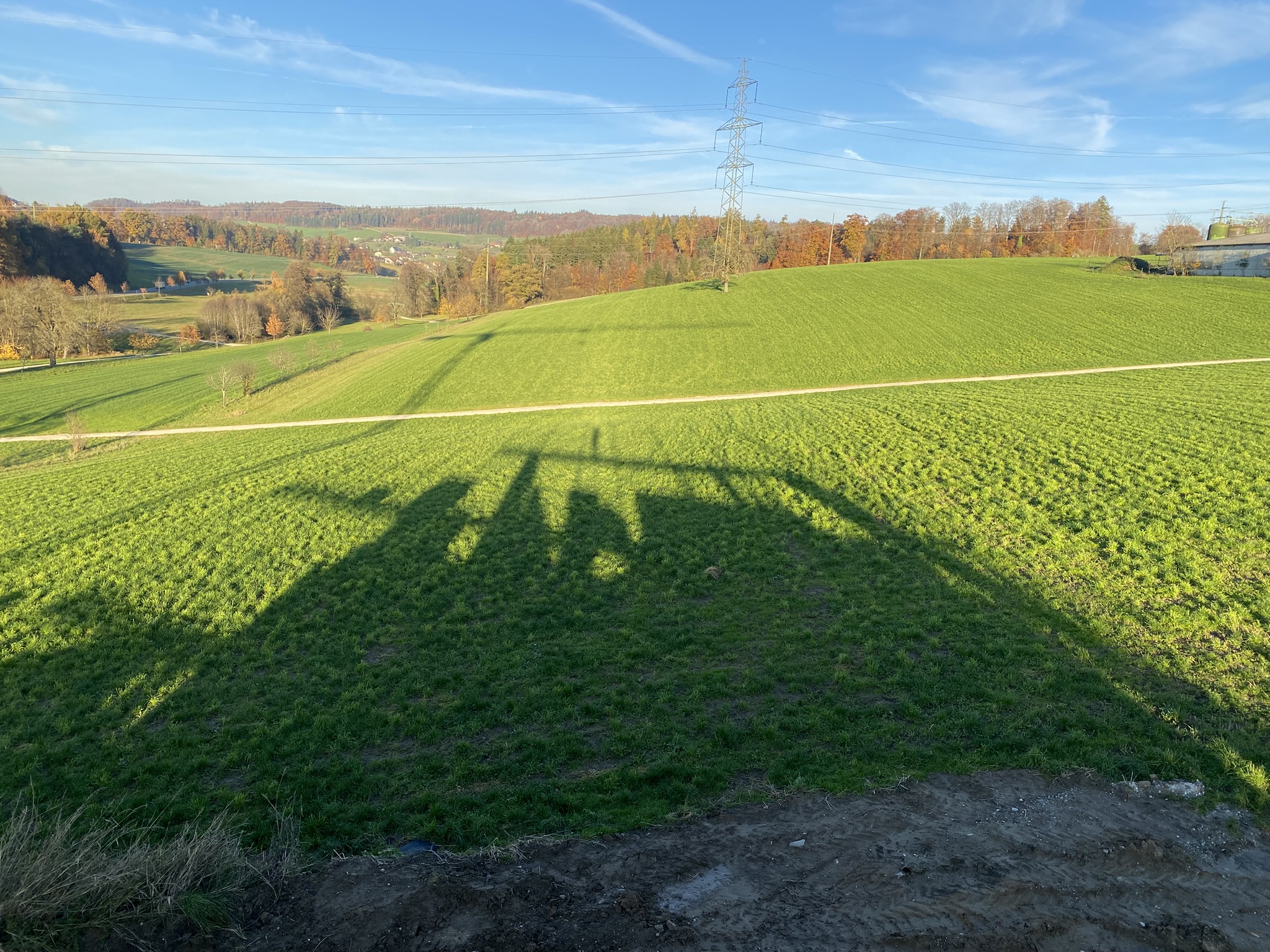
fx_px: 954
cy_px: 476
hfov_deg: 67.3
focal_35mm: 26
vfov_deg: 53.1
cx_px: 635
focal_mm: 4.25
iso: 32
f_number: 1.8
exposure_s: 1/1034
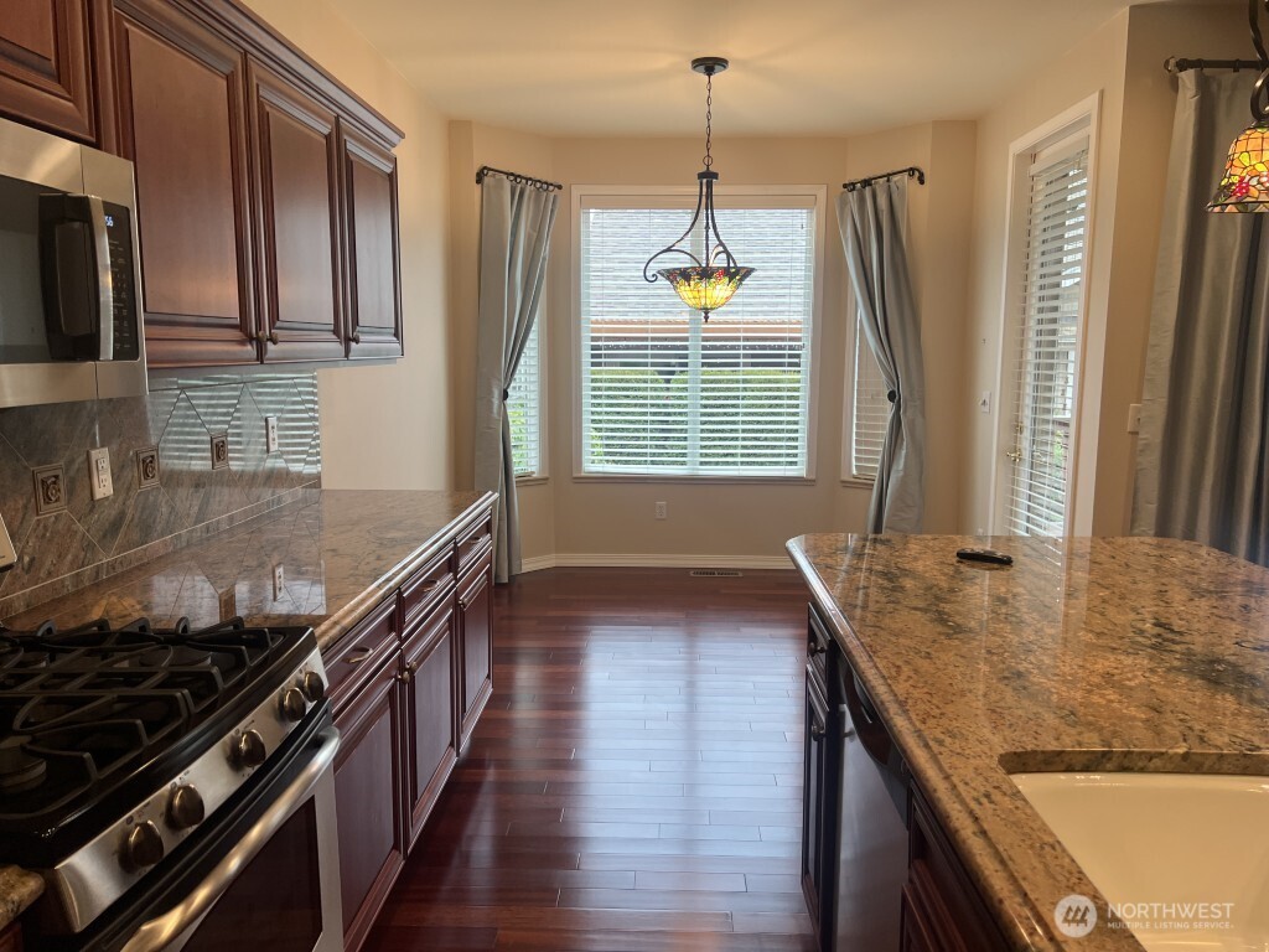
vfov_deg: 53.1
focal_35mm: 26
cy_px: 476
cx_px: 634
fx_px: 953
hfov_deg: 67.3
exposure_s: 1/120
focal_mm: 5.7
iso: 100
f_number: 1.5
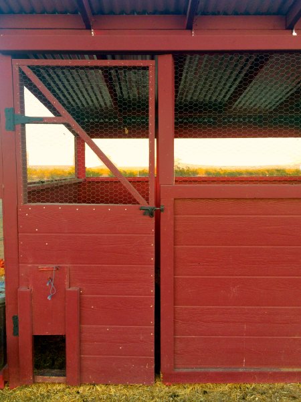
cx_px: 150
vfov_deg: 61.7
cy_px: 201
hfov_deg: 48.2
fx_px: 336
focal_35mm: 29
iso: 40
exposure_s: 1/120
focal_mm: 4.15
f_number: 2.2
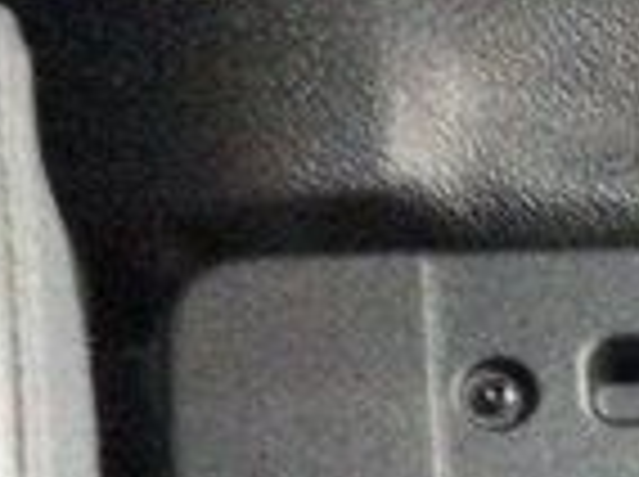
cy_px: 292
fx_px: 2654
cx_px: 1152
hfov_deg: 12.5
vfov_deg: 10.3
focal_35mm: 144
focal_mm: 3.3
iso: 640
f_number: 2.4
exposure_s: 1/15
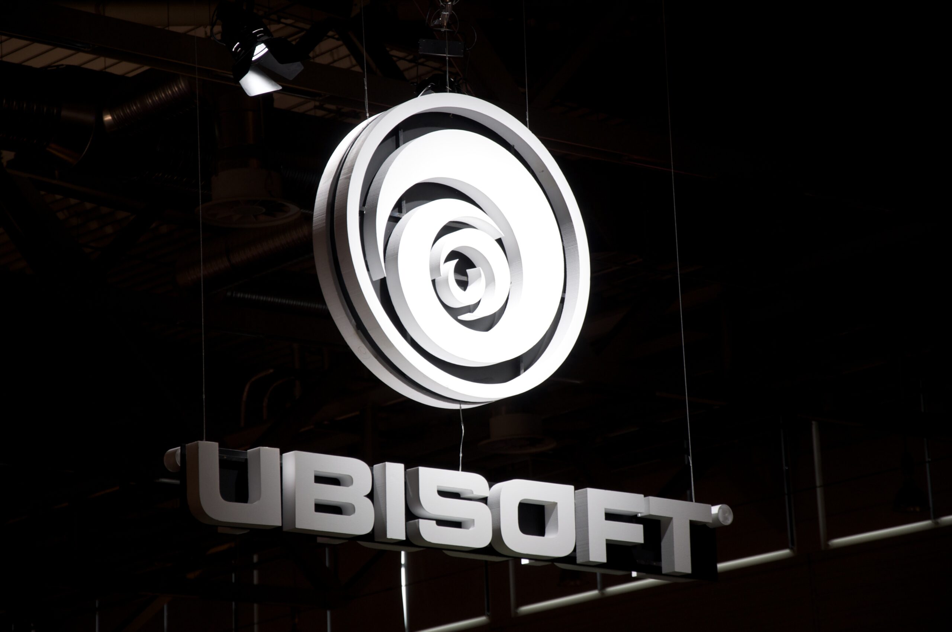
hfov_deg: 15.2
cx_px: 476
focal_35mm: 135
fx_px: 3565
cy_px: 316
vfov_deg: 10.1
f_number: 5.6
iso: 200
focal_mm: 90
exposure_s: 1/40
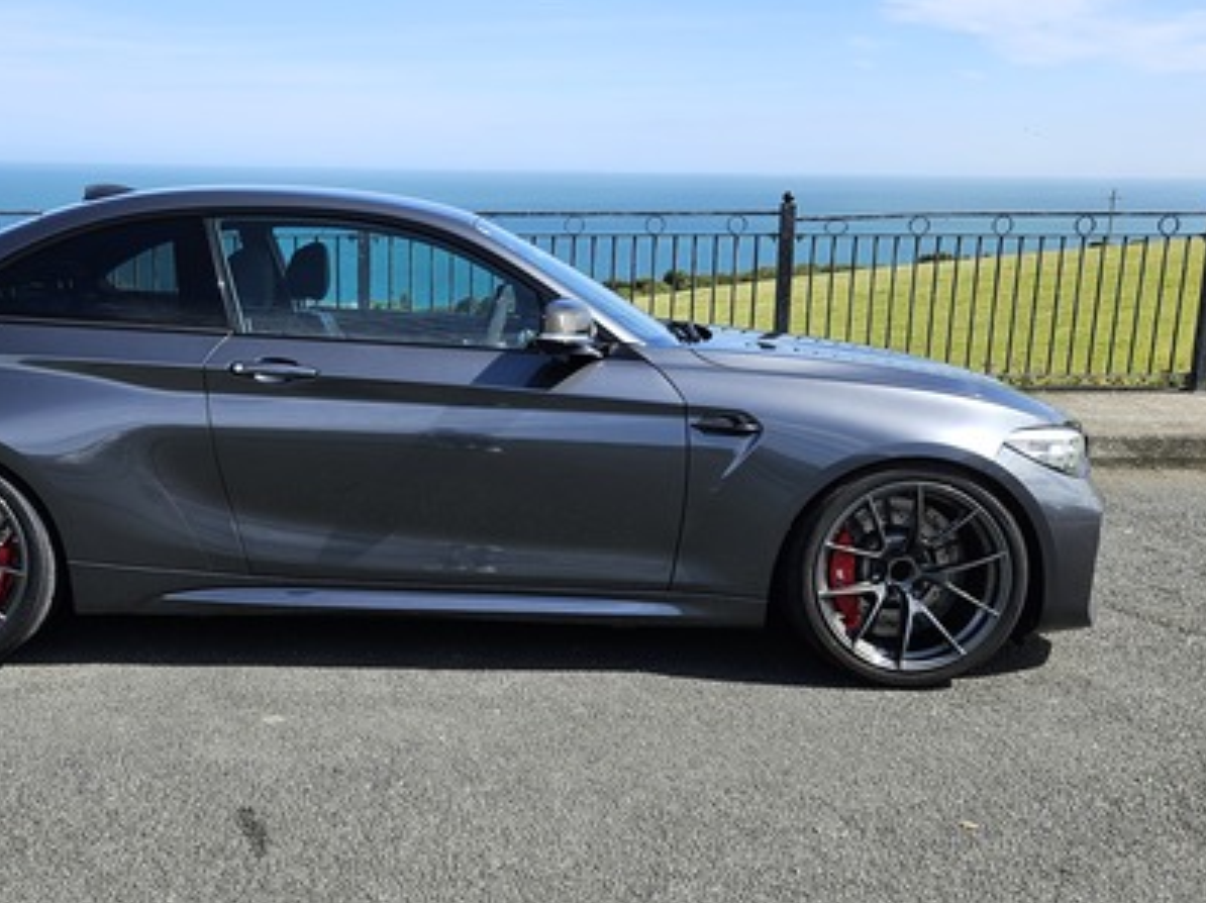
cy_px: 433
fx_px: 1288
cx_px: 418
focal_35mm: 37
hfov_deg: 49.4
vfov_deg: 38.6
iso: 25
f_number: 1.8
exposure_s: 1/1096
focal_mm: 5.4
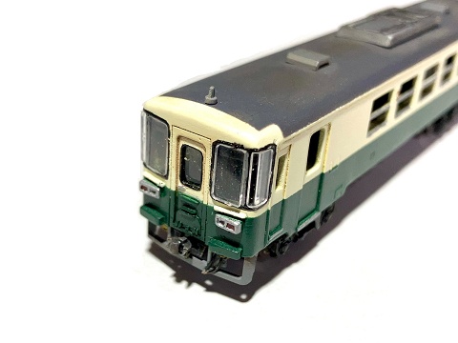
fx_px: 609
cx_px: 229
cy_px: 172
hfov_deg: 41.2
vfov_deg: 31.5
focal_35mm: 46
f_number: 1.8
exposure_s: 1/74
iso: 80
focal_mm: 3.99
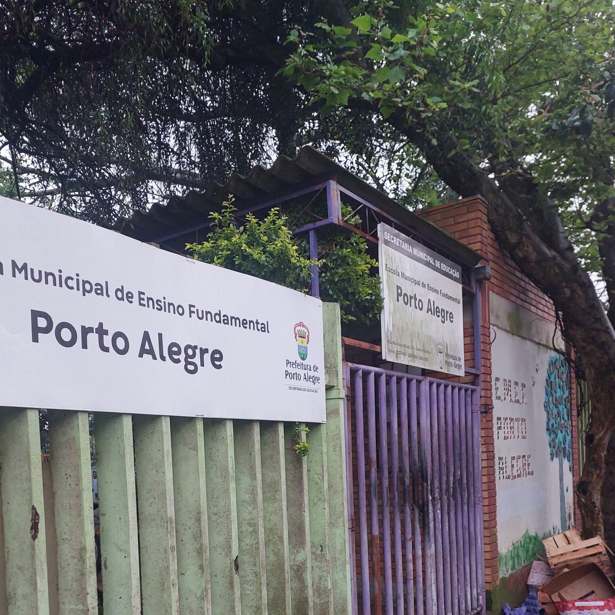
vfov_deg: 46.3
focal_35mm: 34
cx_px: 239
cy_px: 480
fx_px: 683
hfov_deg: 48.1
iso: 160
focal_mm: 5.06
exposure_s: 1/120
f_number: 1.8
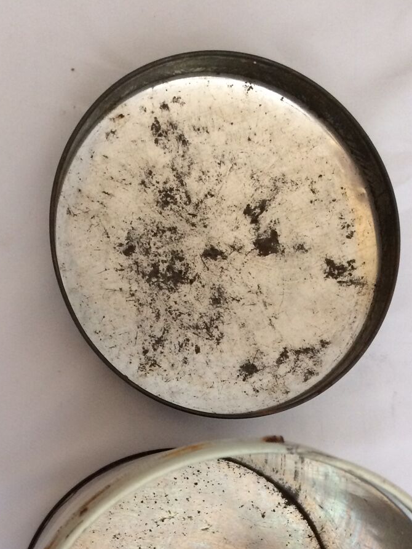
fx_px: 841
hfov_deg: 27.5
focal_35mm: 53
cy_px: 499
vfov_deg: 34.1
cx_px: 229
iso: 200
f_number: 2.2
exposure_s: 1/33
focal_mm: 4.15
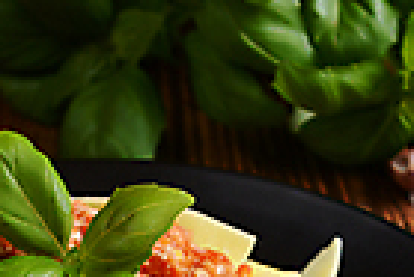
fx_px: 2233
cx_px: 168
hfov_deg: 10.6
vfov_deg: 7.0
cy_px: 447
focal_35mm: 194
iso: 100
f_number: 7.1
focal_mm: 45
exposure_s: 1/160
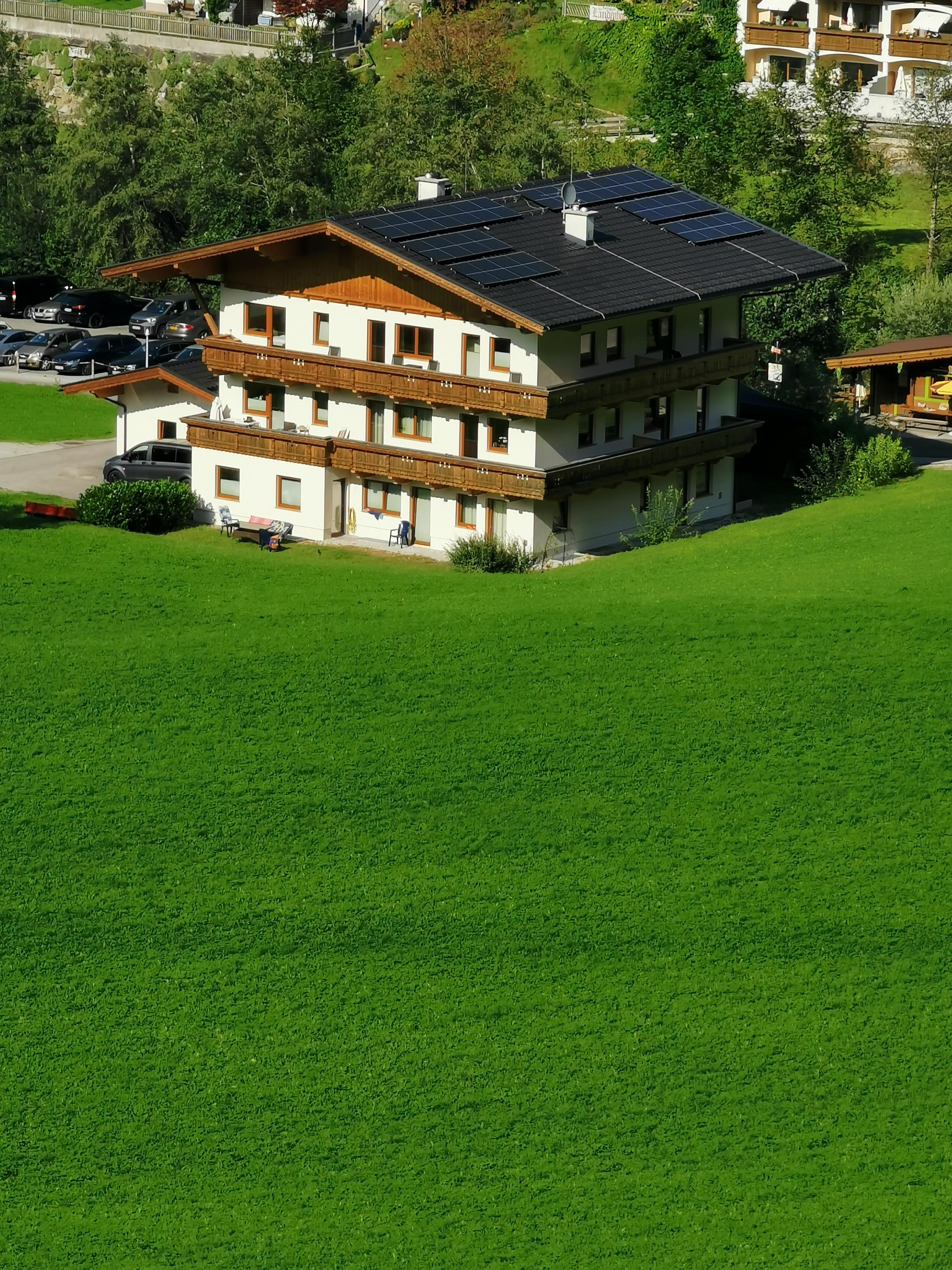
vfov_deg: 11.4
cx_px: 476
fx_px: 6344
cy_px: 635
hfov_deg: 8.6
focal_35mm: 173
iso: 50
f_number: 3.4
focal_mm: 14.46
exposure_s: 1/764
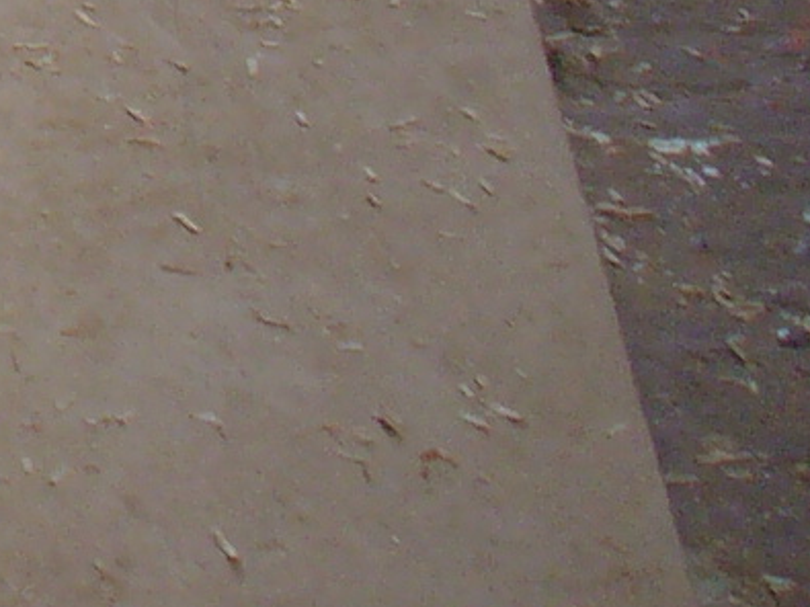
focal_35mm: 240
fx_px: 5614
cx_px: -1468
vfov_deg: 5.7
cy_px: -1331
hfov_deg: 7.4
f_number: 2.8
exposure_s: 1/160
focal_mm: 6.1
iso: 80
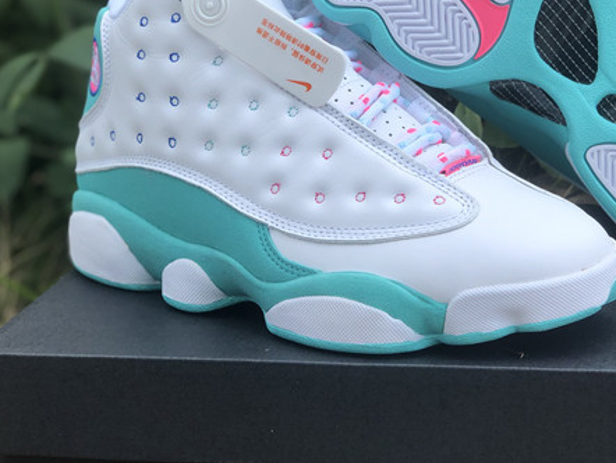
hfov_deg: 22.4
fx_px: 1549
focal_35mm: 87
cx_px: 415
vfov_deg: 16.9
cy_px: 109
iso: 16
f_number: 2.4
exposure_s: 1/436
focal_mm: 6
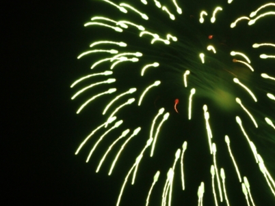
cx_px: 199
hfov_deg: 11.0
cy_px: 69
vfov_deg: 8.3
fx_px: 1423
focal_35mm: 179
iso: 400
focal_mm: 45
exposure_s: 1/1.3
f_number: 8
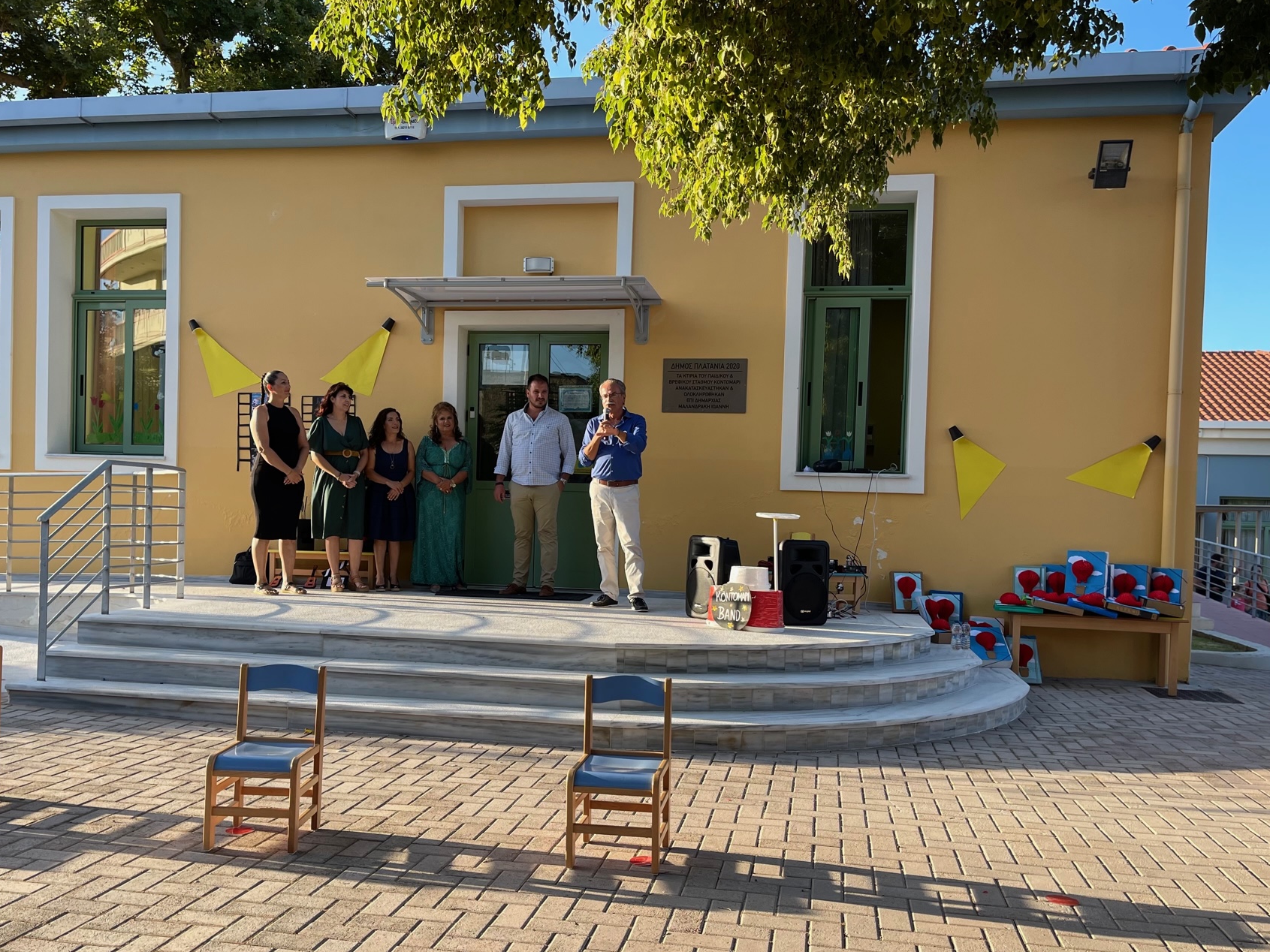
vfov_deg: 45.3
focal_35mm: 31
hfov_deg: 58.3
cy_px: 535
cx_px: 596
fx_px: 1137
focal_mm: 5.1
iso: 32
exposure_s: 1/628
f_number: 1.6
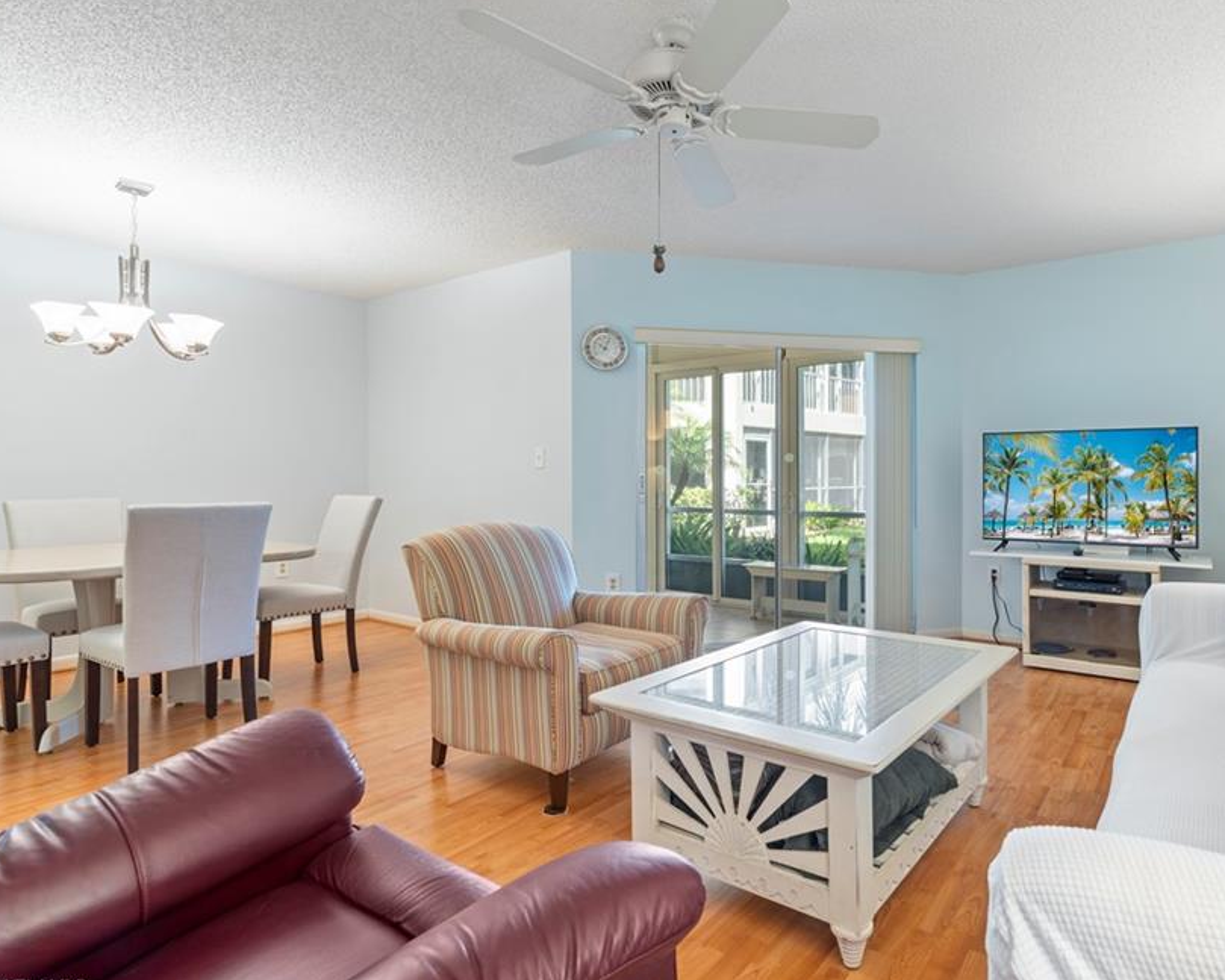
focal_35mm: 19
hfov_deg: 81.9
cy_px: 485
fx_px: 689
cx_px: 757
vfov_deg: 70.8
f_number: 8
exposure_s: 5
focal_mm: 16
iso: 100
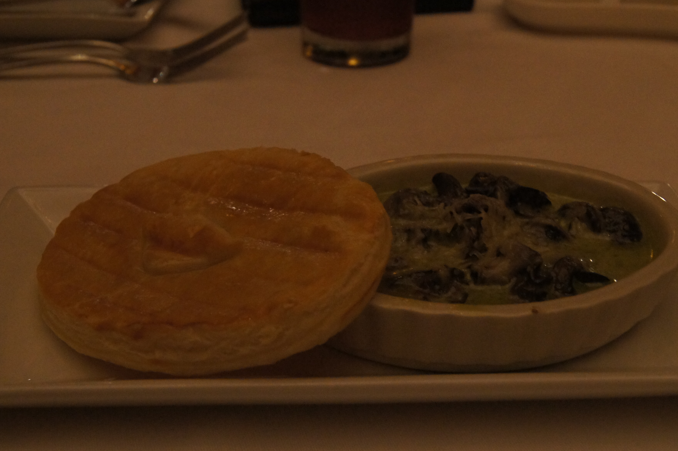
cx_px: 312
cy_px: 218
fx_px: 960
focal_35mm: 51
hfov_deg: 38.9
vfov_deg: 26.4
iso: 1600
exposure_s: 1/10
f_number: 7.1
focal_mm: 26
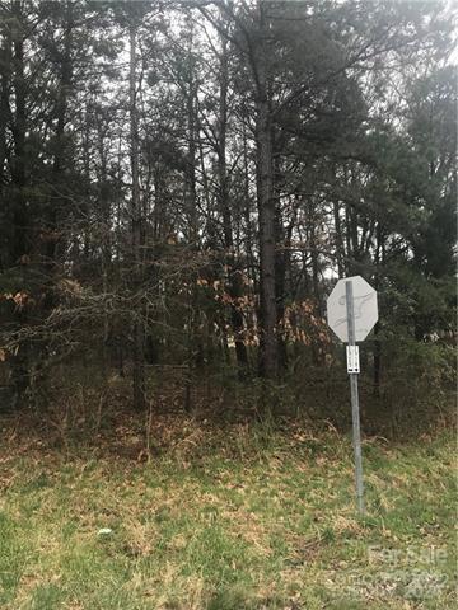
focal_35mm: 28
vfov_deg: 63.4
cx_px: 229
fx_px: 494
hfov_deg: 49.7
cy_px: 305
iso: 20
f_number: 1.8
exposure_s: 1/469
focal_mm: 3.99
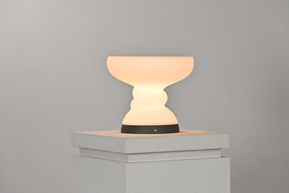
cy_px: 96
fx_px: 1096
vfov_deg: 10.0
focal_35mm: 136
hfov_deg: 15.0
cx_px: 144
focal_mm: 91
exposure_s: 1/5
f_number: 11
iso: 100
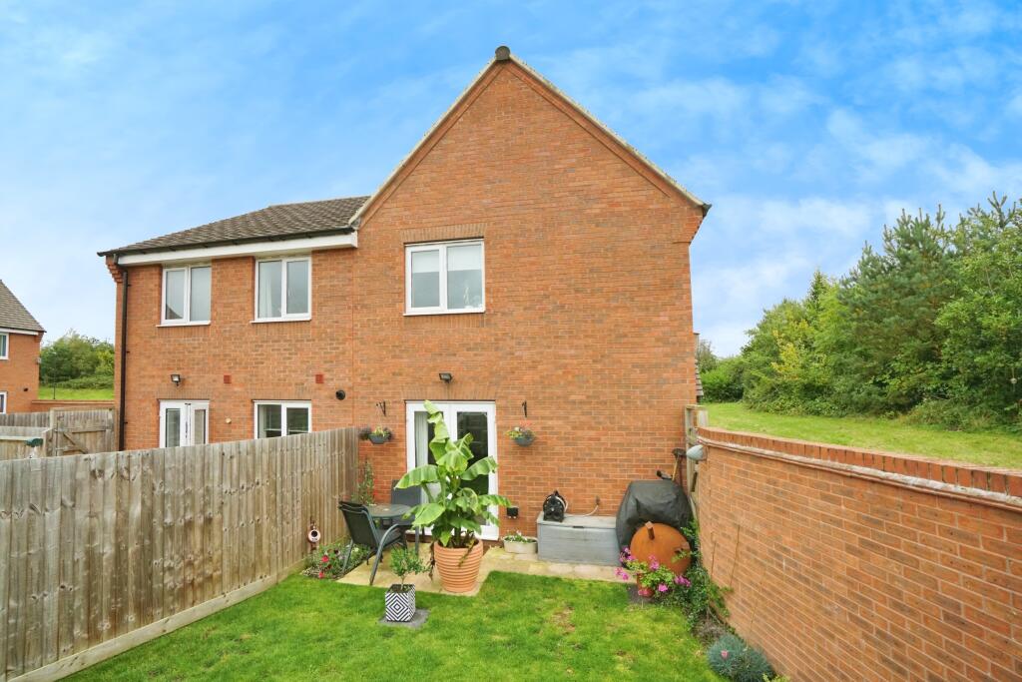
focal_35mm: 16
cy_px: 341
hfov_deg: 96.7
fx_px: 454
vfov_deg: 73.8
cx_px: 511
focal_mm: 16
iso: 2000
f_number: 8
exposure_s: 1/1250
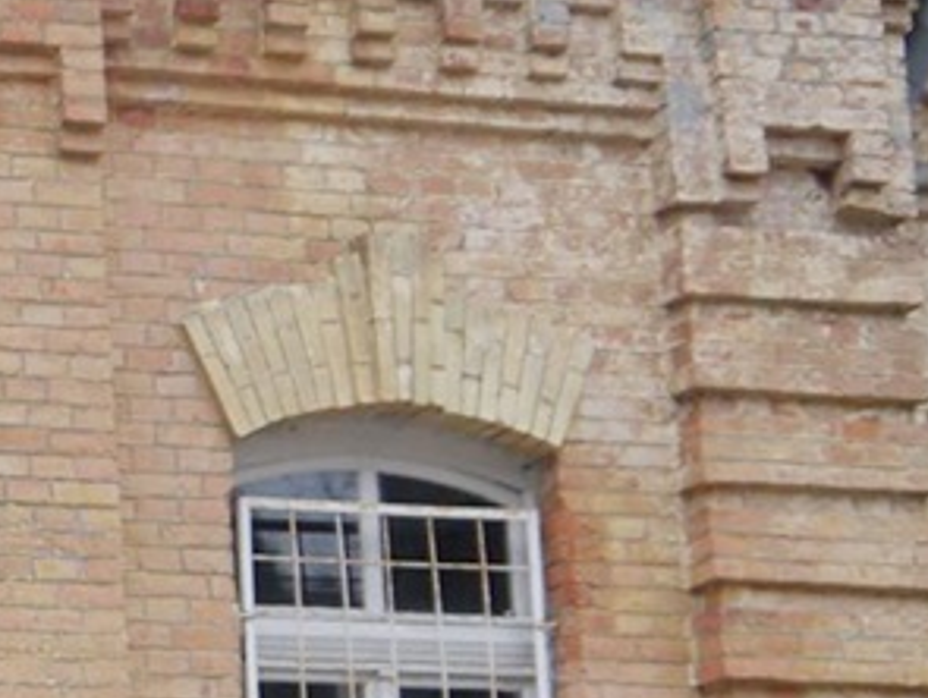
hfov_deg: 16.3
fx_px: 2791
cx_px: -667
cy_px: 718
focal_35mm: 104
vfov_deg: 14.0
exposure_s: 1/160
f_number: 4.5
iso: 160
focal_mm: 15
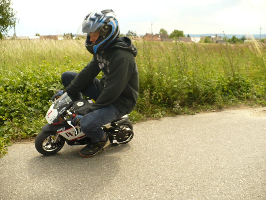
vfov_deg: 38.7
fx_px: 284
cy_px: 100
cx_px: 133
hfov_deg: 50.1
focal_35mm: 37
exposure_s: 1/500
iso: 100
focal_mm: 6.1
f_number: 2.8
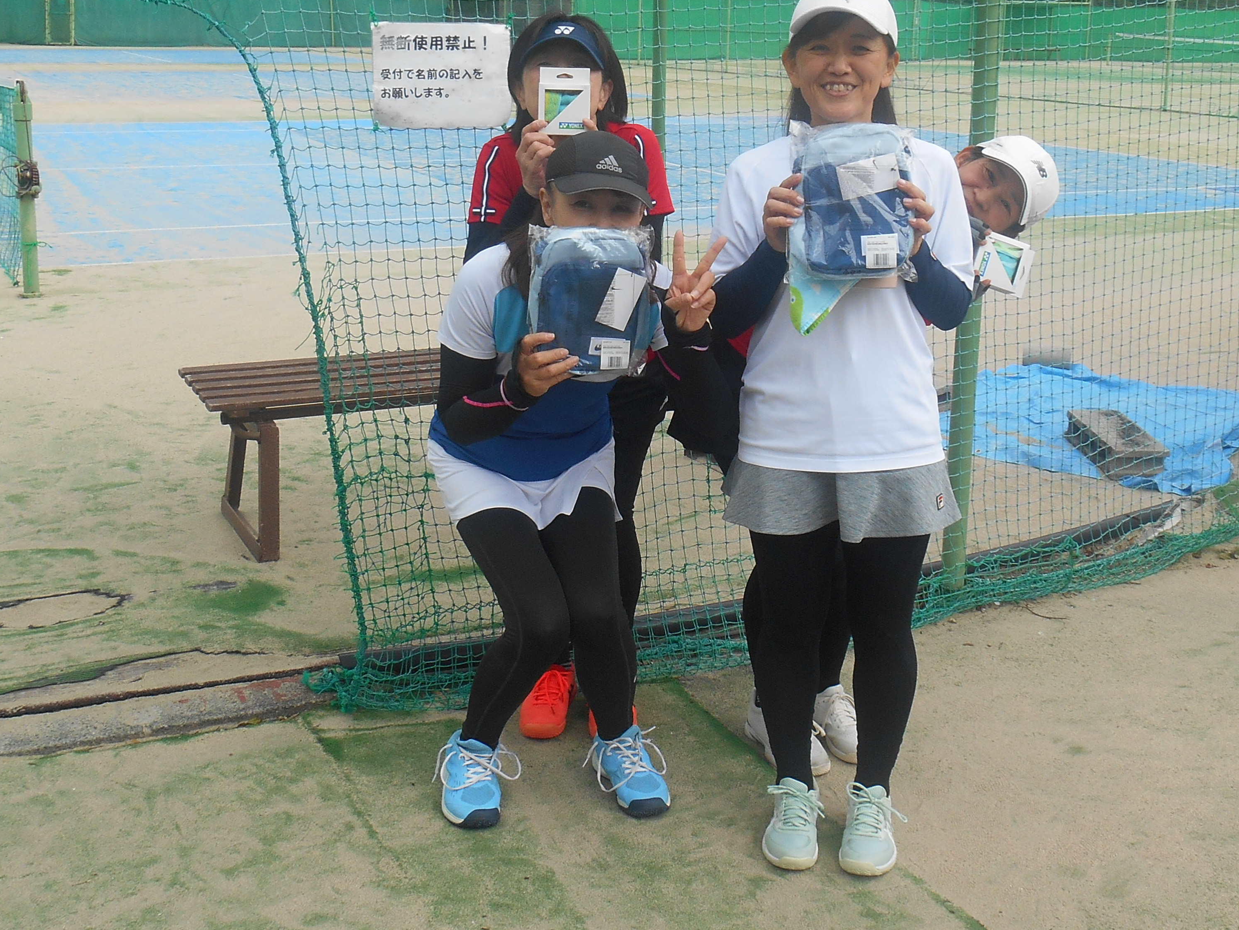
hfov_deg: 42.1
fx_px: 1611
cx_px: 655
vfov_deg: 32.0
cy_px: 339
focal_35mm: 45
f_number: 3.4
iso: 80
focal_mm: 4.7
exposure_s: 1/100
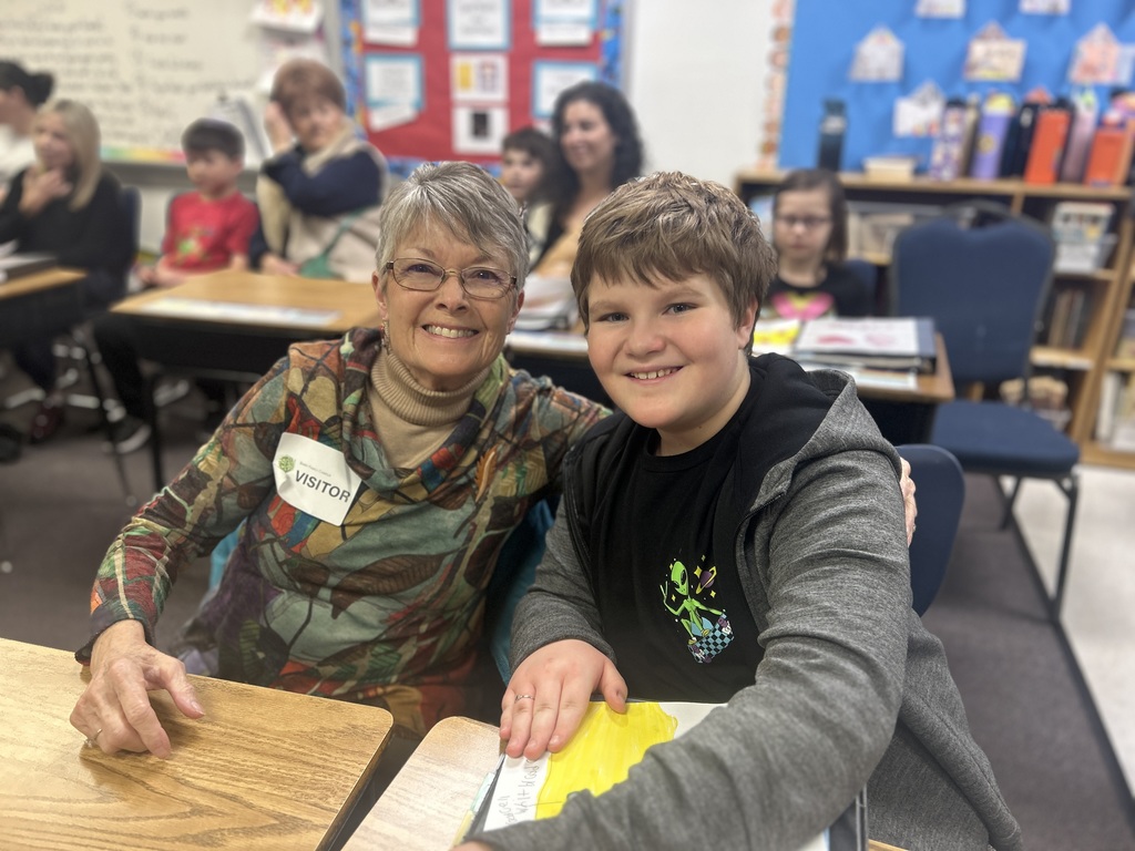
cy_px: 426
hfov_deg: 67.3
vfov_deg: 53.1
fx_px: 852
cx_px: 568
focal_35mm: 26
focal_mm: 5.7
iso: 125
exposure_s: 1/60
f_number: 1.5
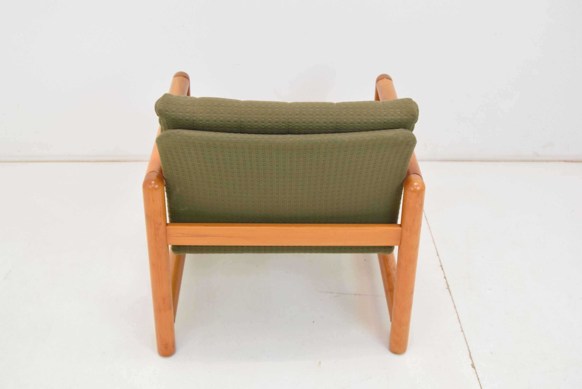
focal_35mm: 45
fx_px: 728
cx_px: 291
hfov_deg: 43.6
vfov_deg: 29.9
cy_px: 194
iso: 1600
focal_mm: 30
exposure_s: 1/160
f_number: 6.3
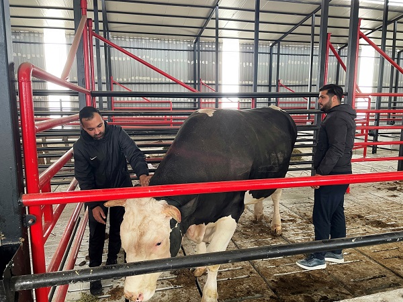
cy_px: 151
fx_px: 303
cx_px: 202
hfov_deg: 67.3
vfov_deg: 53.1
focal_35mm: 26
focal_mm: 4.2
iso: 160
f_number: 1.6
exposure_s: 1/60
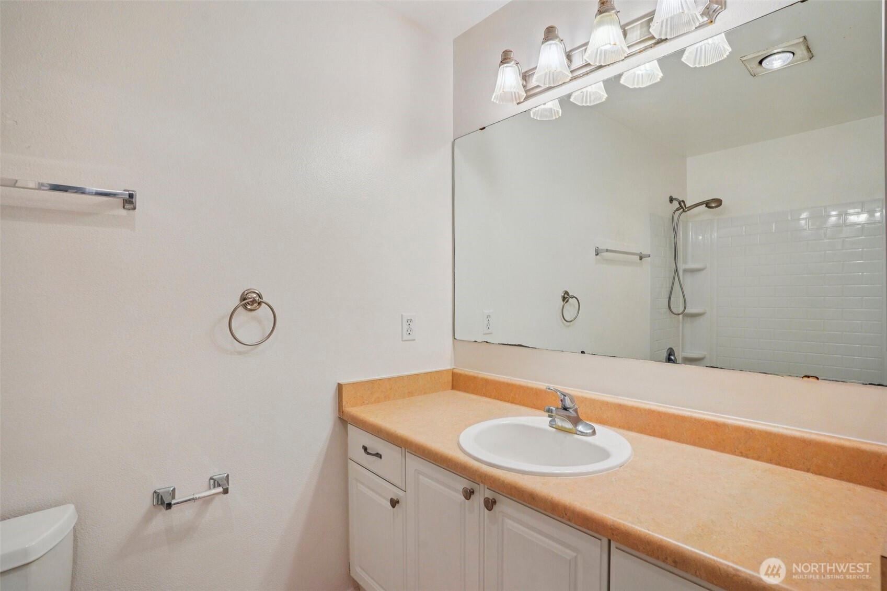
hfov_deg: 93.3
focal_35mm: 17
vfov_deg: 70.4
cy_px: 296
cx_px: 444
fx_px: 419
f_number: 8
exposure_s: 1/45
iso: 400
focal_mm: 17
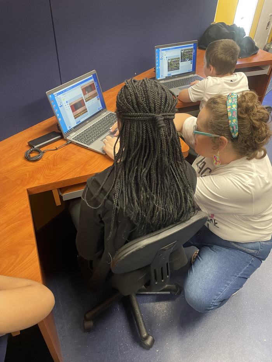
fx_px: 272
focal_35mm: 26
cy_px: 181
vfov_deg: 67.3
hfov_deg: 53.1
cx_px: 136
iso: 200
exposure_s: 1/60
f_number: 1.6
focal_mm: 4.2
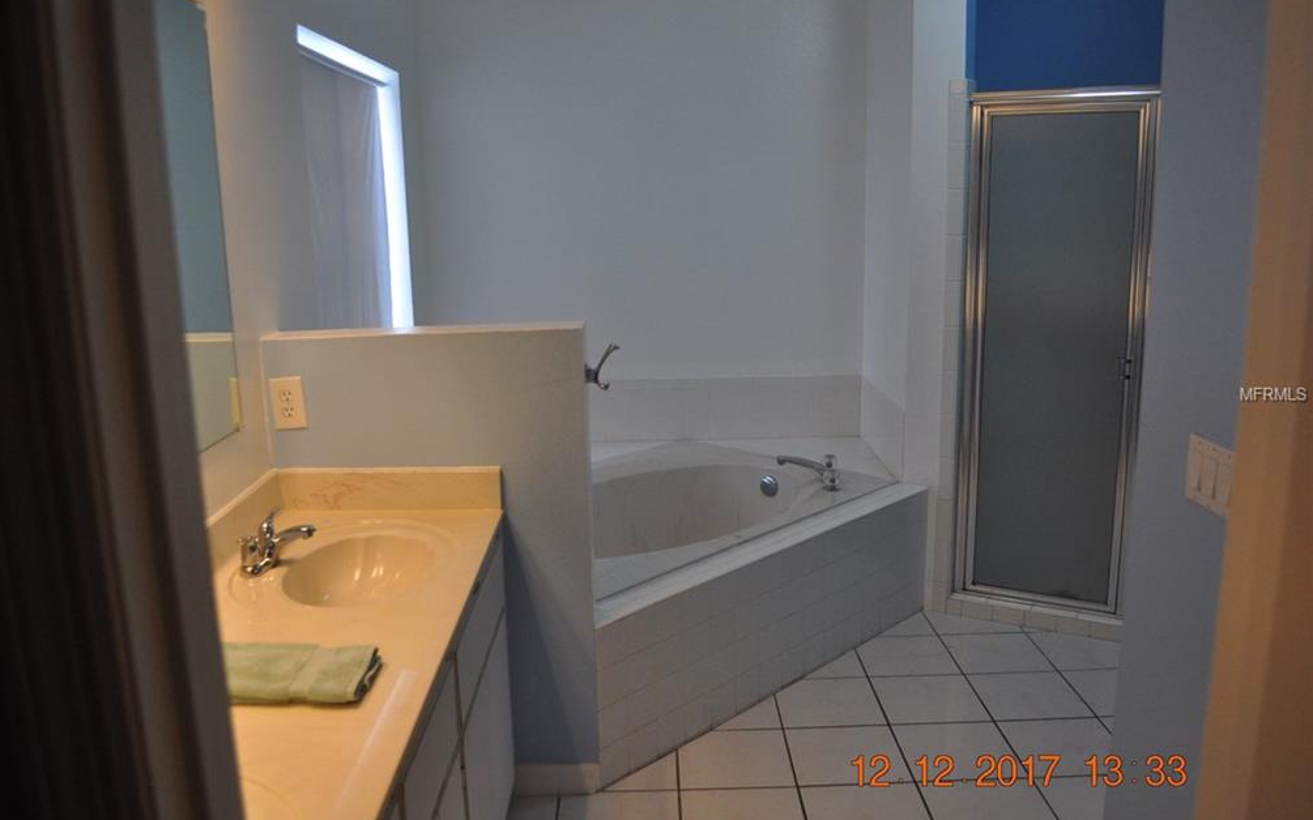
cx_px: 645
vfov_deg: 44.5
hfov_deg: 66.5
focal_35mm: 28
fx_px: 1002
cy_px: 395
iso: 720
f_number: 4
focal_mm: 18
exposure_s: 1/60
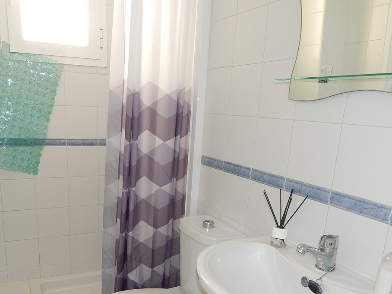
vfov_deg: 44.5
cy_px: 206
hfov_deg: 58.1
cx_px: 169
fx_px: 351
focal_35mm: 31
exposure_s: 1/30
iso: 125
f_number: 3
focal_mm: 4
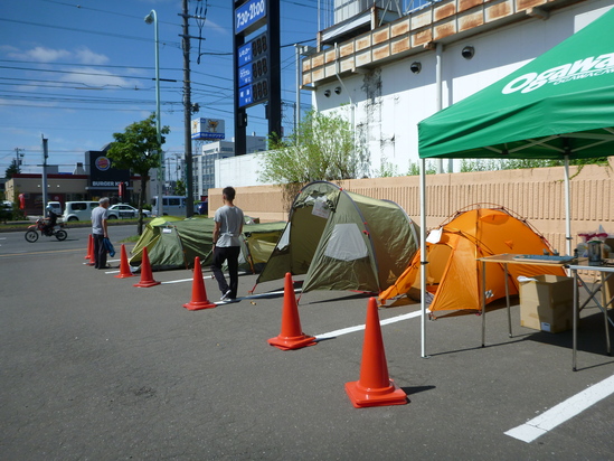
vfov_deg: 49.8
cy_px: 230
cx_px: 307
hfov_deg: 63.4
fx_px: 497
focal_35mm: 28
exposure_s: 1/1300
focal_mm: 4.9
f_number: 3.3
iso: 100
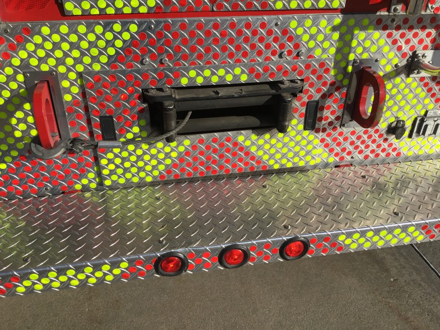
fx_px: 394
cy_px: 165
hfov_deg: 58.3
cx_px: 220
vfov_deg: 45.5
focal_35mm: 31
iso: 25
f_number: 2.4
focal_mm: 3.3
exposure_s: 1/1508
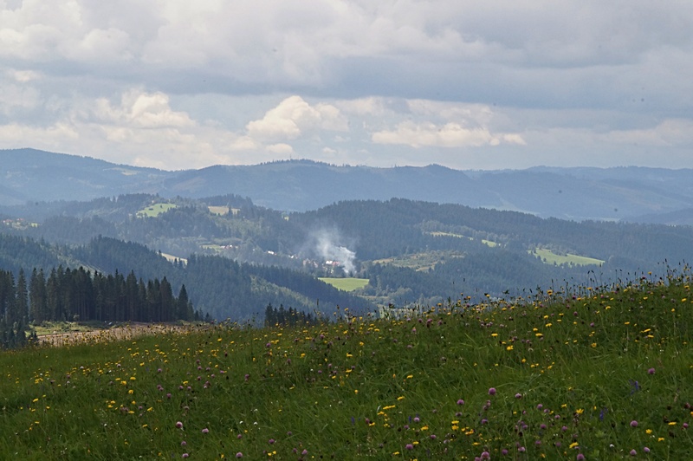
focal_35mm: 150
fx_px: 2885
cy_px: 230
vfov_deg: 9.1
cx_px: 346
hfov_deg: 13.7
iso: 800
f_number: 36
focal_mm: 100
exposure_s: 1/125
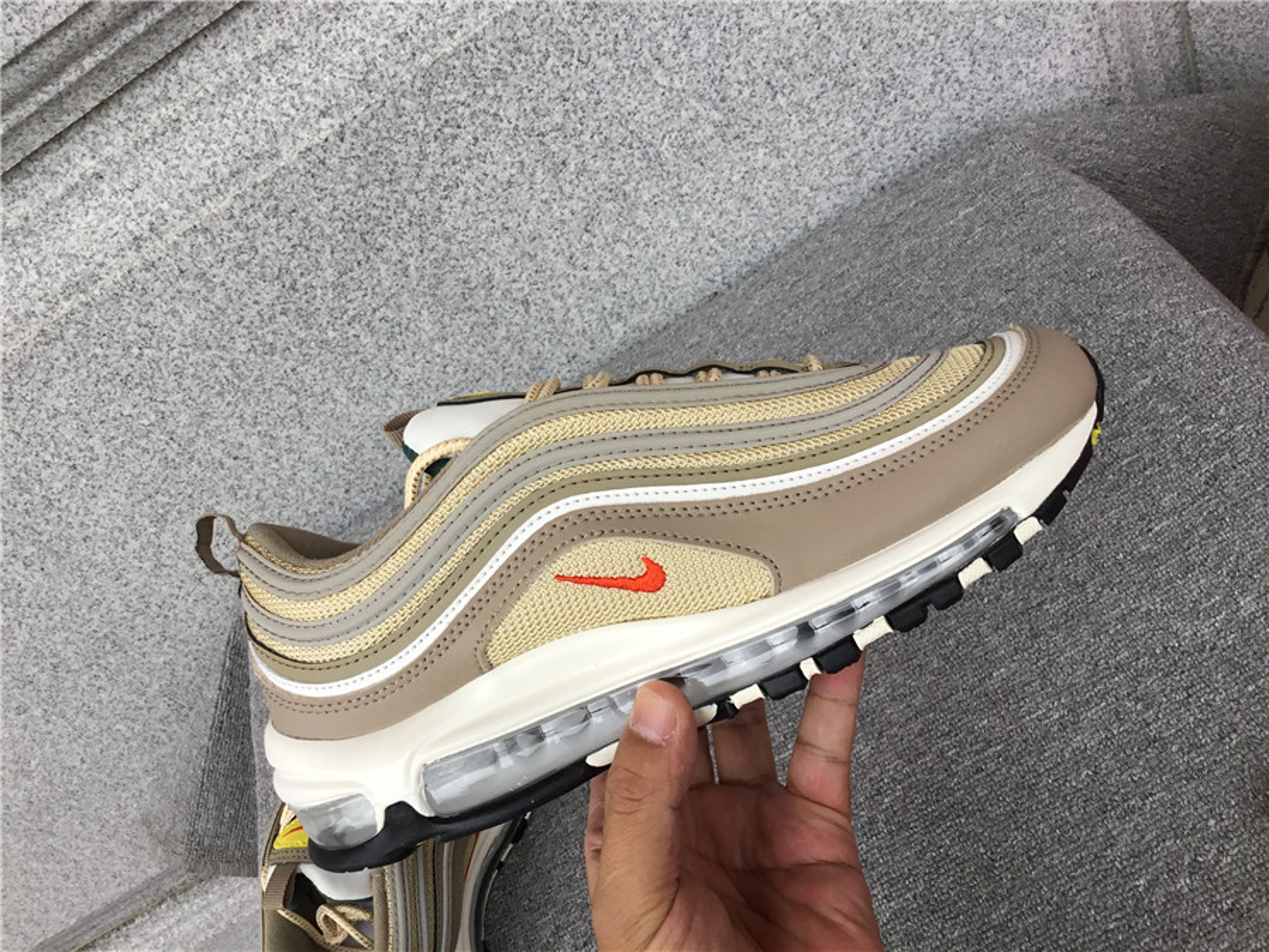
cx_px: 634
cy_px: 476
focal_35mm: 31
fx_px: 1136
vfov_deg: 45.4
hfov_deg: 58.4
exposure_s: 1/100
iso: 32
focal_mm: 3.3
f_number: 2.4
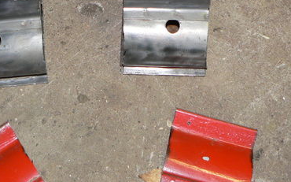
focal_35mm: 66
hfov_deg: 30.8
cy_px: 70
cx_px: 94
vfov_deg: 19.7
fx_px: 523
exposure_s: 1/30
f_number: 2.8
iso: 100
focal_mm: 6
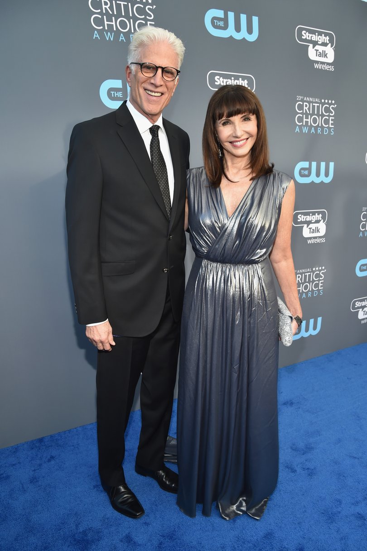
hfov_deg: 53.1
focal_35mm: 24
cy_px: 276
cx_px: 184
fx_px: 367
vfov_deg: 73.8
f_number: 5.6
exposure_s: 1/800
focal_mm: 24
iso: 640
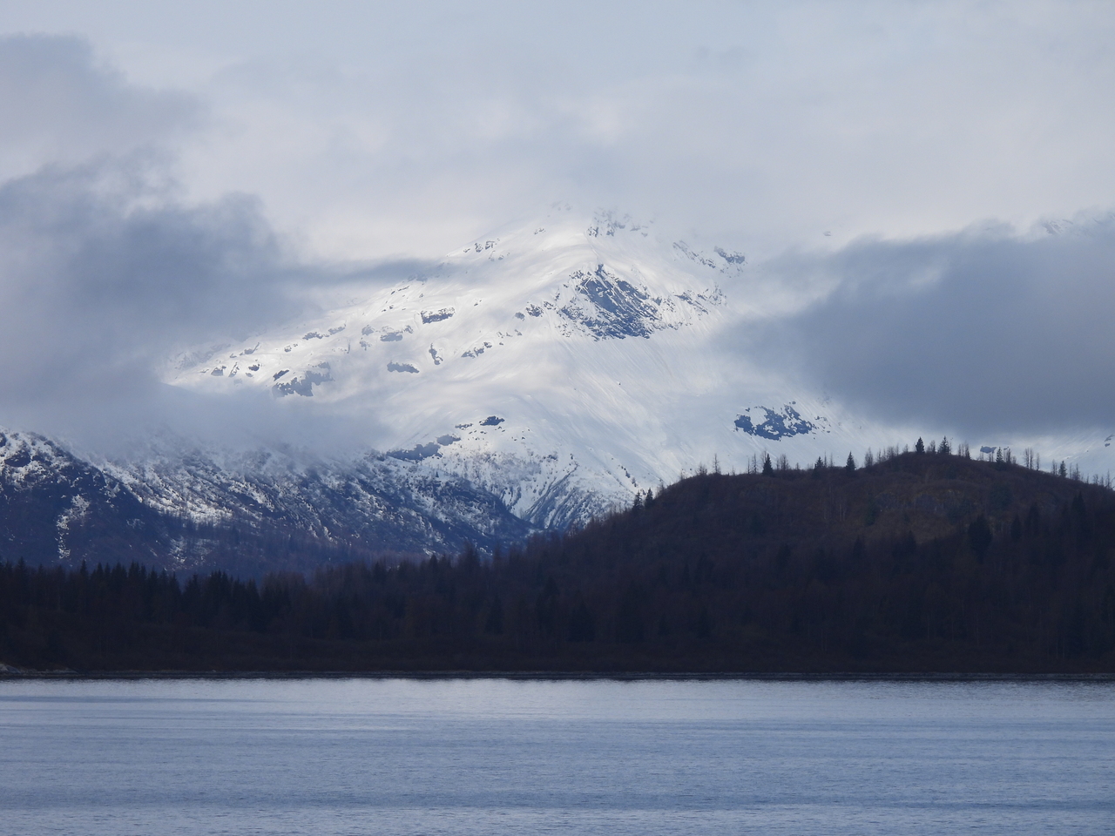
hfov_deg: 6.6
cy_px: 418
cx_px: 558
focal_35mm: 300
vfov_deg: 5.0
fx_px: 9663
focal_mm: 53.5
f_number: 5
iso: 100
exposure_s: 1/1250
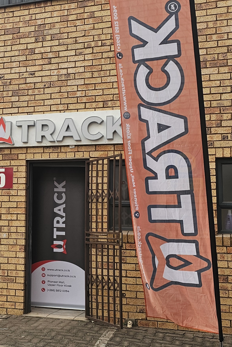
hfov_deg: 23.7
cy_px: 172
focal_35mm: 55
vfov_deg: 36.2
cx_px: 5
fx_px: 532
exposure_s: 1/207
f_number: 1.7
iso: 40
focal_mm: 6.3
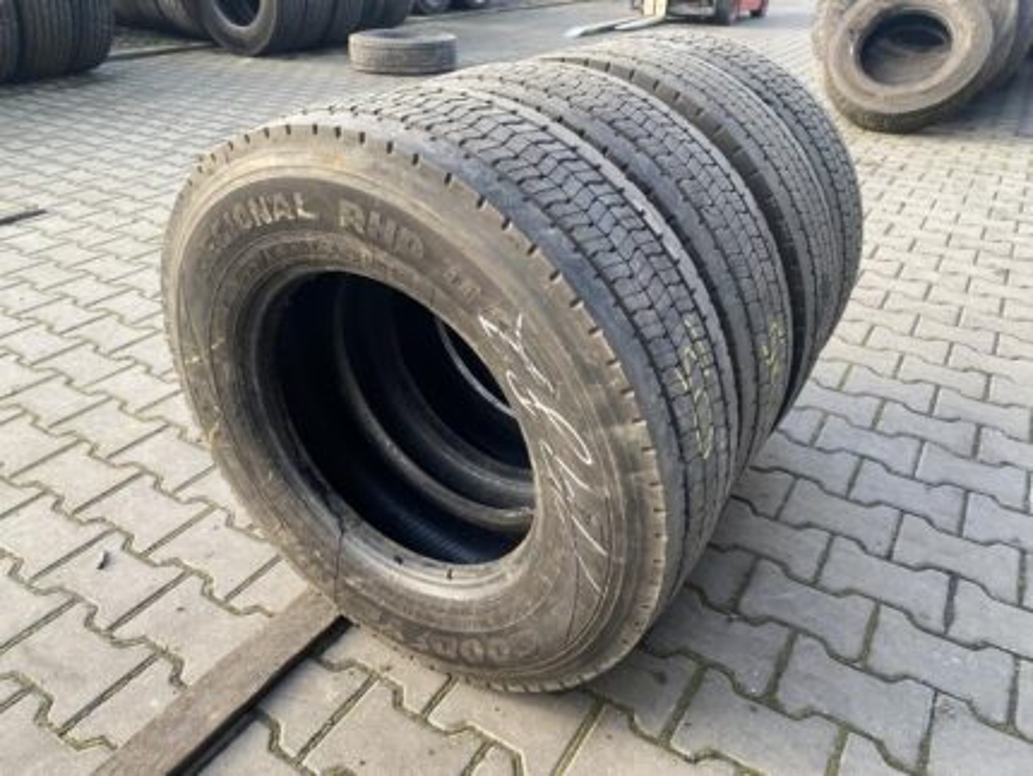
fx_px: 776
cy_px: 388
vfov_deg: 53.1
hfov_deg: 67.3
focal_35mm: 26
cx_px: 516
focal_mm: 4.25
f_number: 1.8
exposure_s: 1/122
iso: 50
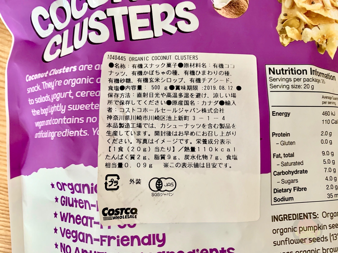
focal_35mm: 26
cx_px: 169
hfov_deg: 67.3
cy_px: 126
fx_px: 254
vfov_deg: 53.1
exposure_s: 1/60
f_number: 1.8
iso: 200
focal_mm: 4.25
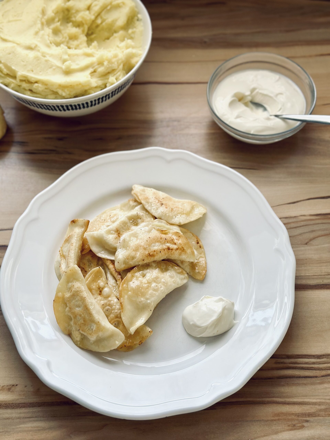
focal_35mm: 48
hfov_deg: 30.3
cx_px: 165
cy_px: 220
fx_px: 610
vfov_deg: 39.7
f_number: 1.78
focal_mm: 6.86
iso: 100
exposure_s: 1/121
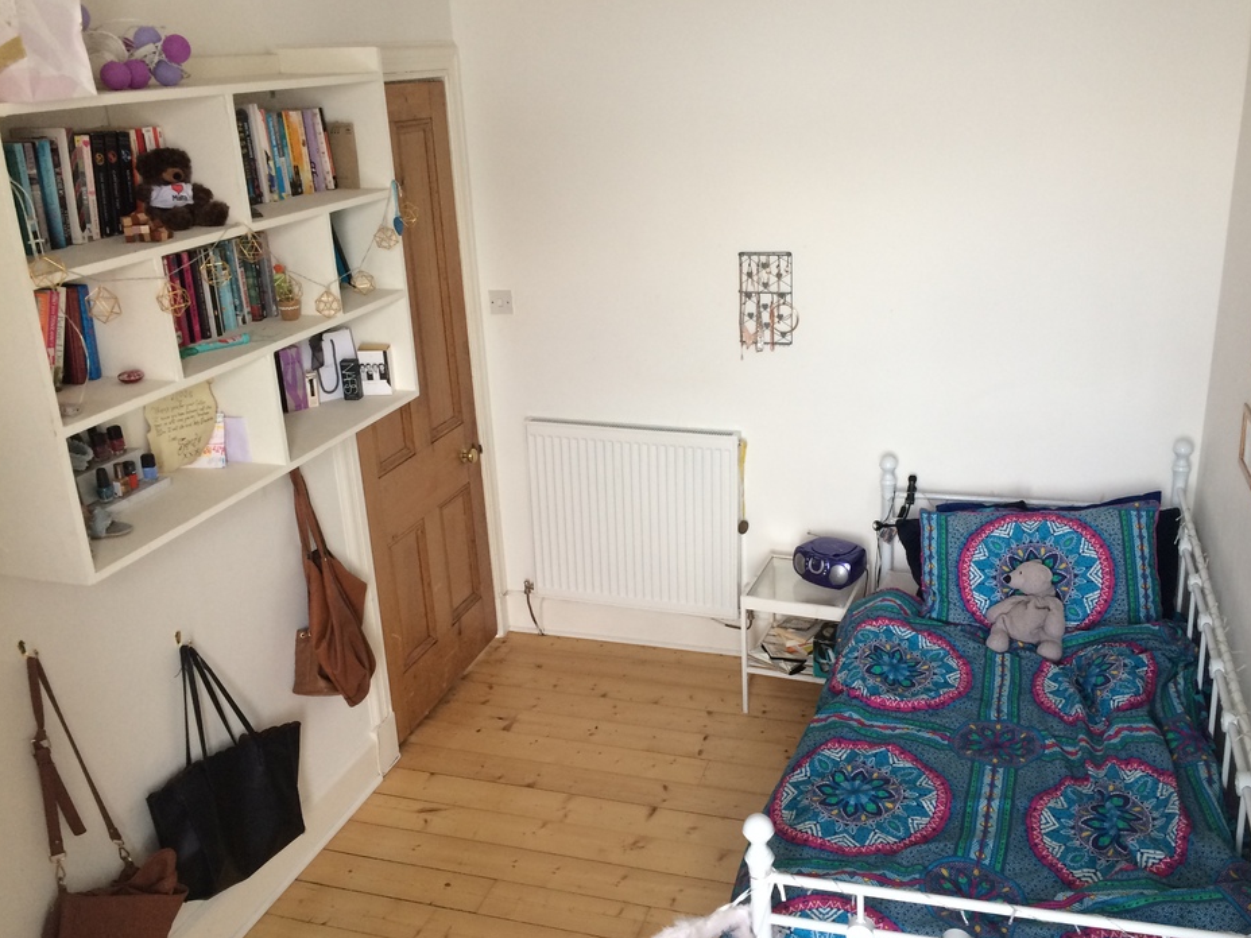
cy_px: 491
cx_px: 683
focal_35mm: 32
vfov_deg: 44.1
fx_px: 1156
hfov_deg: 56.7
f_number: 2.2
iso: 64
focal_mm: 4.15
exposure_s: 1/33
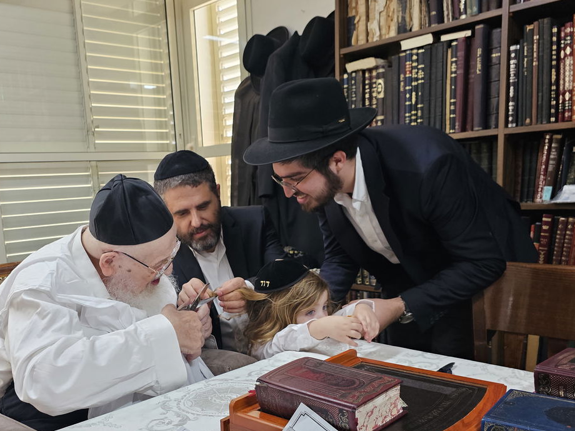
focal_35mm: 35
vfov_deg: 40.3
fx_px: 581
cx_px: 218
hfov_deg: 52.1
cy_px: 282
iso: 250
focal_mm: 6.3
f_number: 1.7
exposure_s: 1/100
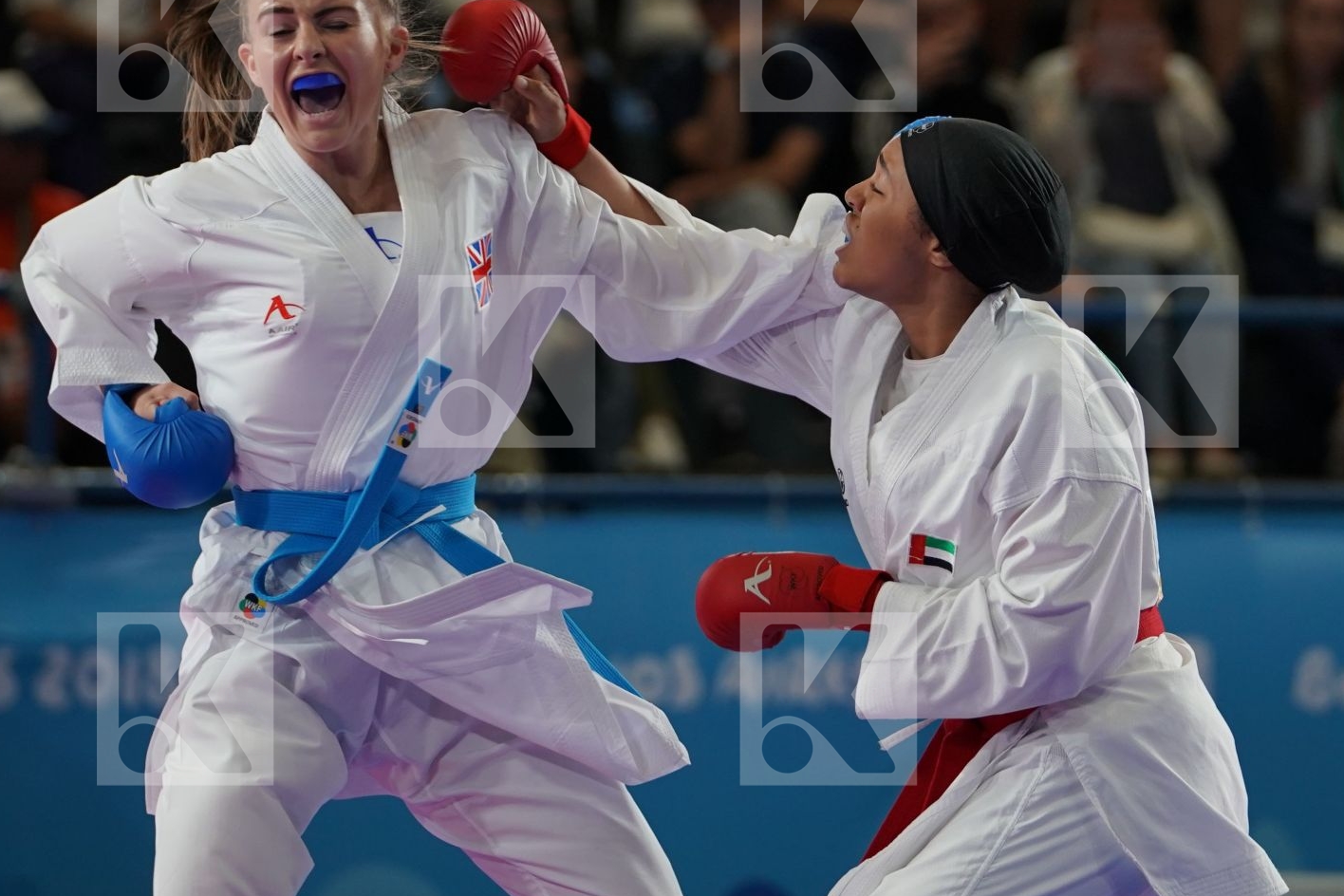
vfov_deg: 4.8
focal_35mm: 286
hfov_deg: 7.2
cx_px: 829
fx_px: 10676
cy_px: 362
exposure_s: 1/1000
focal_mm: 150
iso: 1000
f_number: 2.8
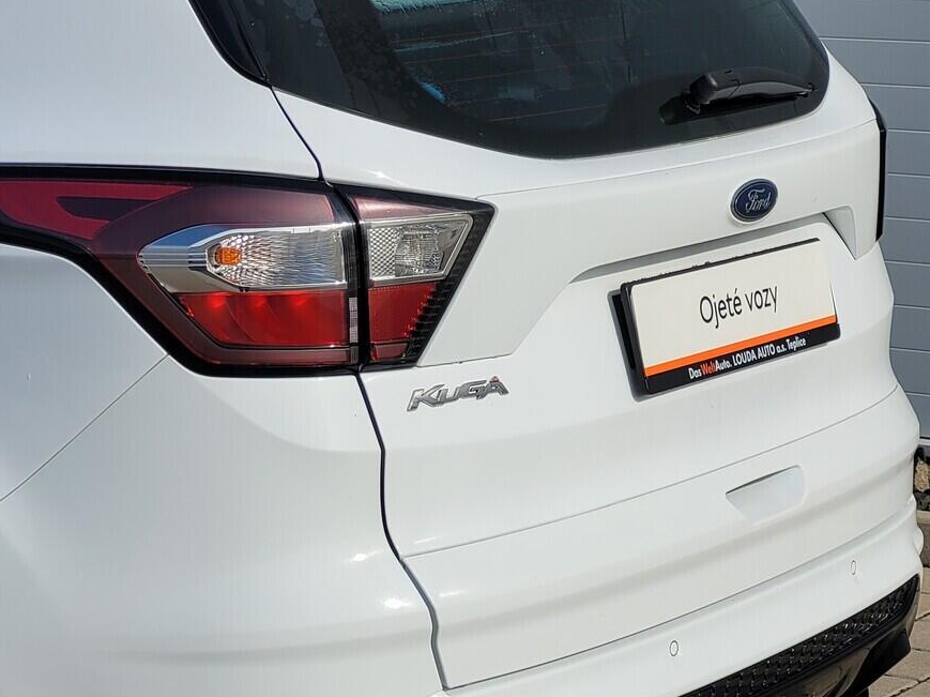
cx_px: 400
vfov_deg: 11.7
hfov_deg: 15.6
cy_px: 455
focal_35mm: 126
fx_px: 3384
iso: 25
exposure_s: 1/1395
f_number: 2.4
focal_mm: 7.12
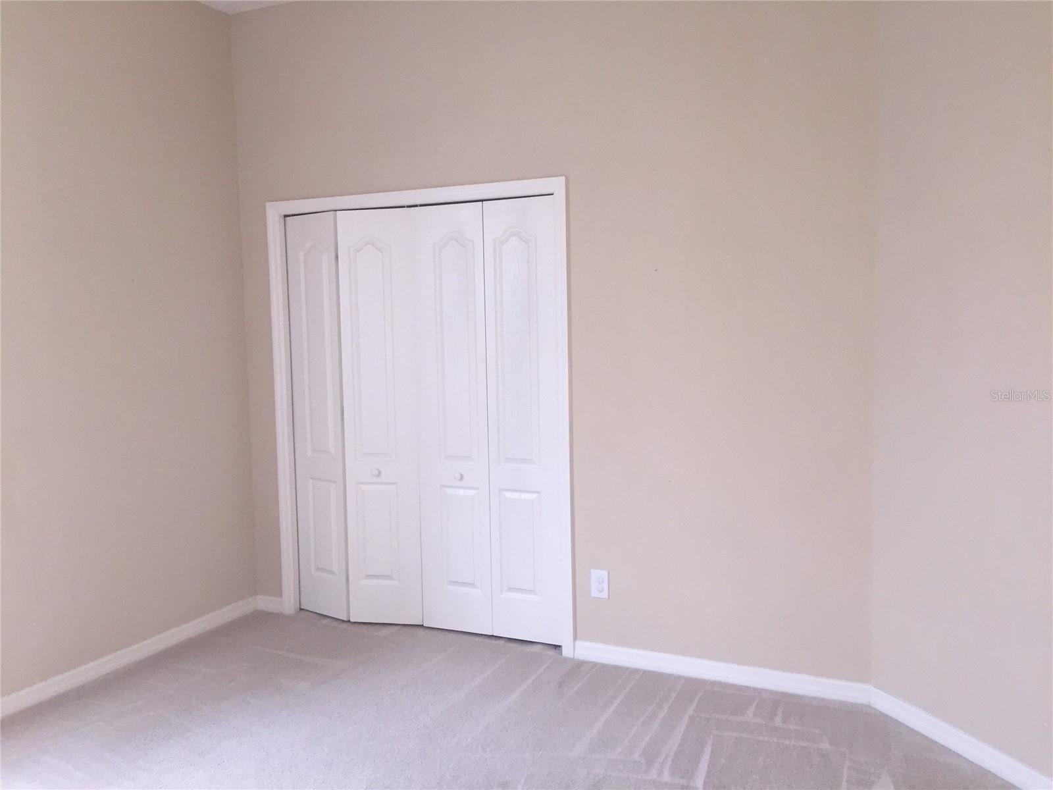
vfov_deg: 48.2
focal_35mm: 29
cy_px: 395
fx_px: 882
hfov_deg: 61.7
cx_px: 526
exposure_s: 1/30
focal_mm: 4.15
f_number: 2.2
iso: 160
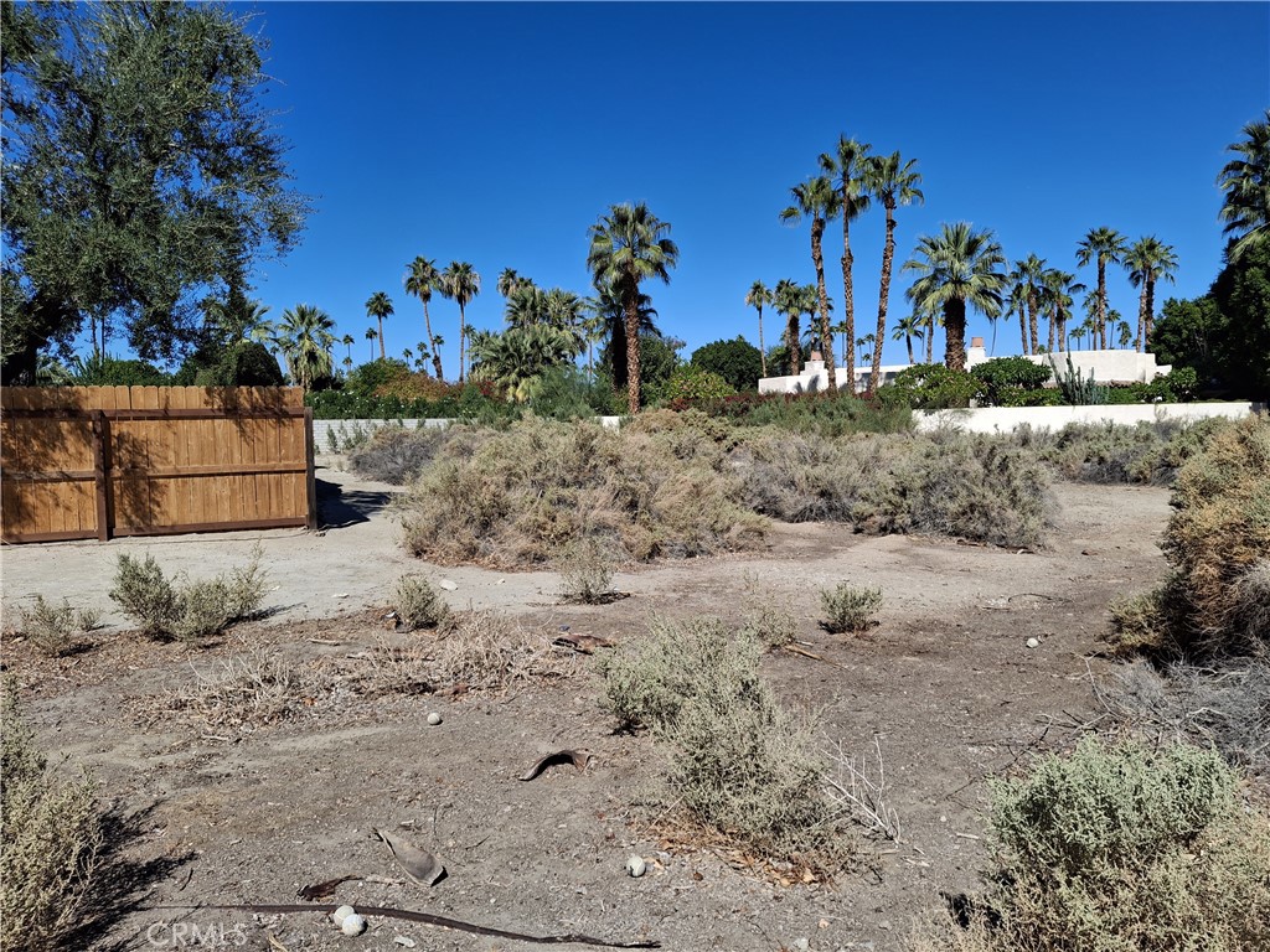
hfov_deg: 69.4
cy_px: 476
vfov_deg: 54.9
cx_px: 635
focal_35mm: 25
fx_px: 917
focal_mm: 4.69
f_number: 1.8
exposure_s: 1/2288
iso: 32
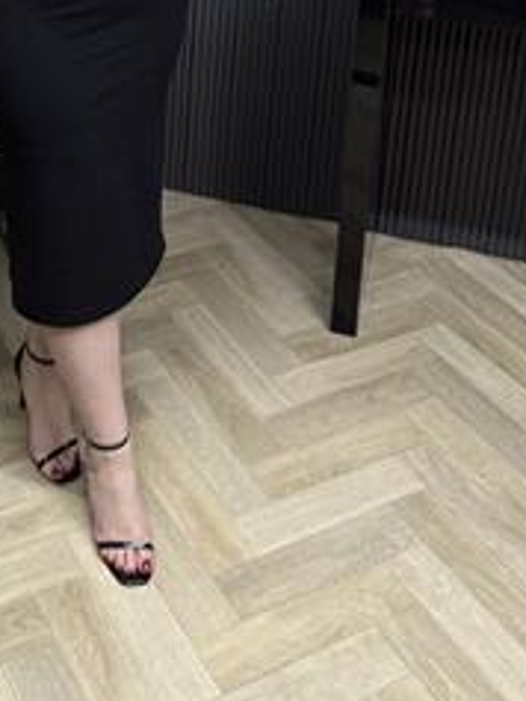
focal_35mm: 54
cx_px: 121
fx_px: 1093
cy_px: -43
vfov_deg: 32.0
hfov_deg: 26.6
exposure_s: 1/50
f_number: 1.78
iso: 200
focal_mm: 6.76
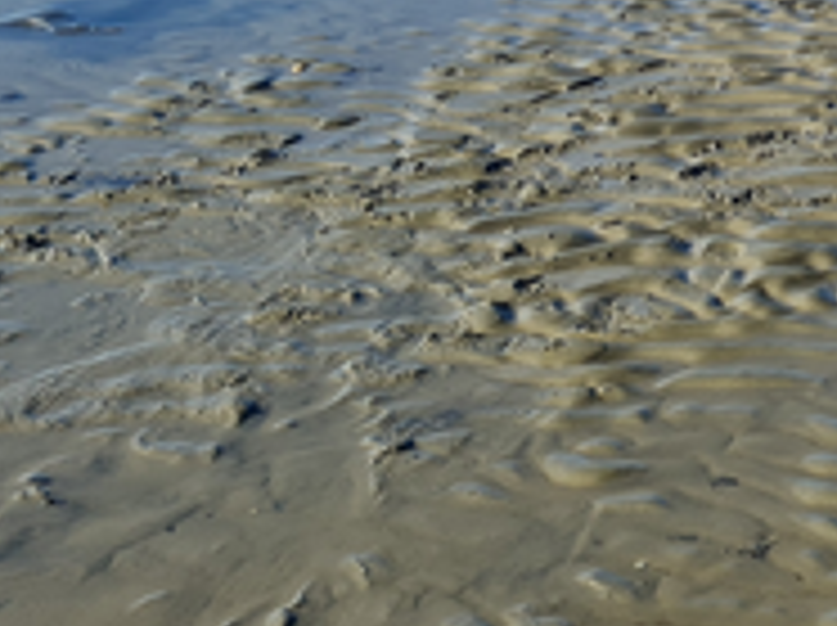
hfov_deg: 17.0
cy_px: -466
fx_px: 2367
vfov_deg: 13.6
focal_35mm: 98
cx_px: 1449
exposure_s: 1/2342
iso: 50
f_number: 1.8
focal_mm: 5.4
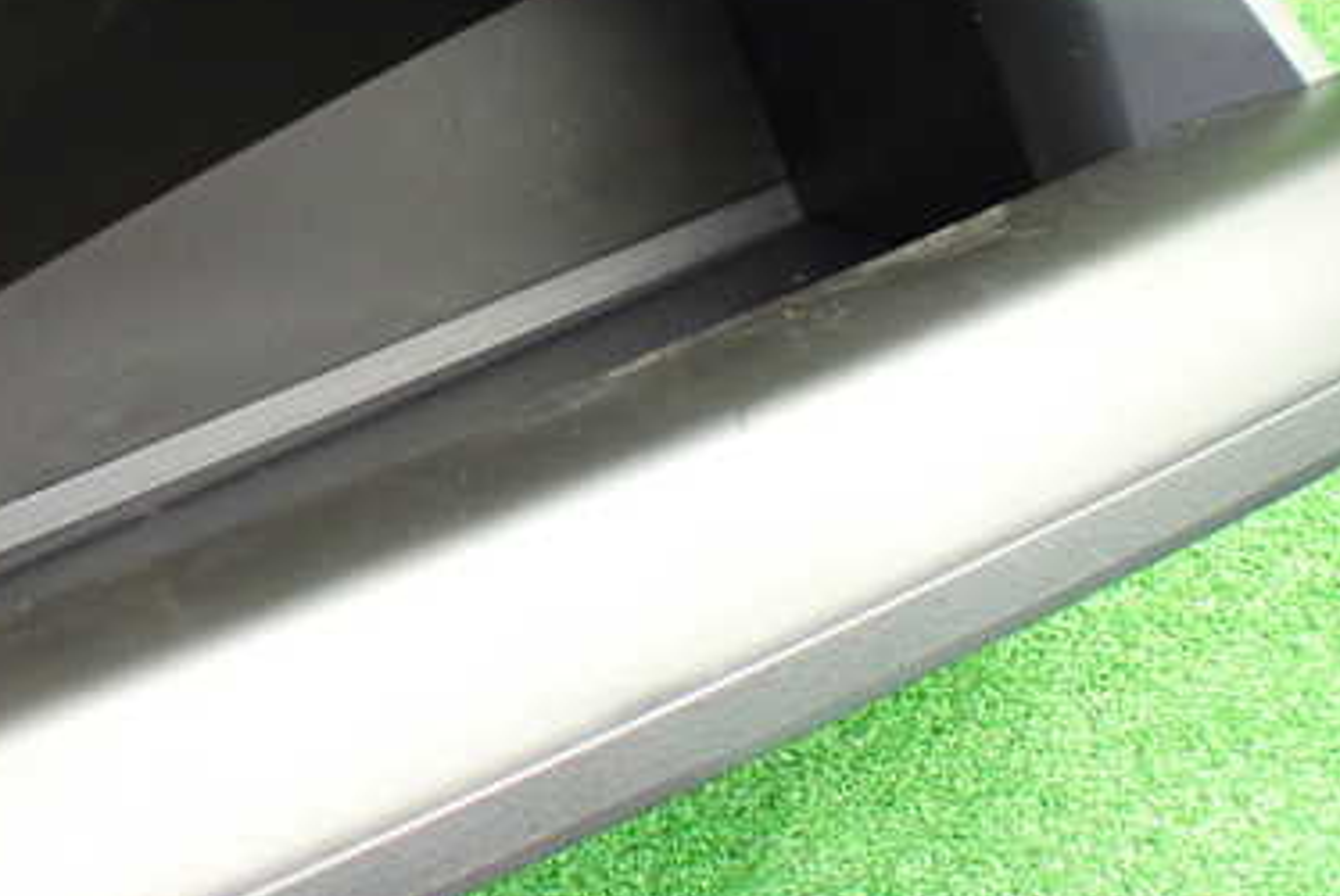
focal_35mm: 50
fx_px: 1862
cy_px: 265
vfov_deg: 26.8
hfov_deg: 38.2
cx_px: 279
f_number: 2.3
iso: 1000
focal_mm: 5.4
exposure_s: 1/30
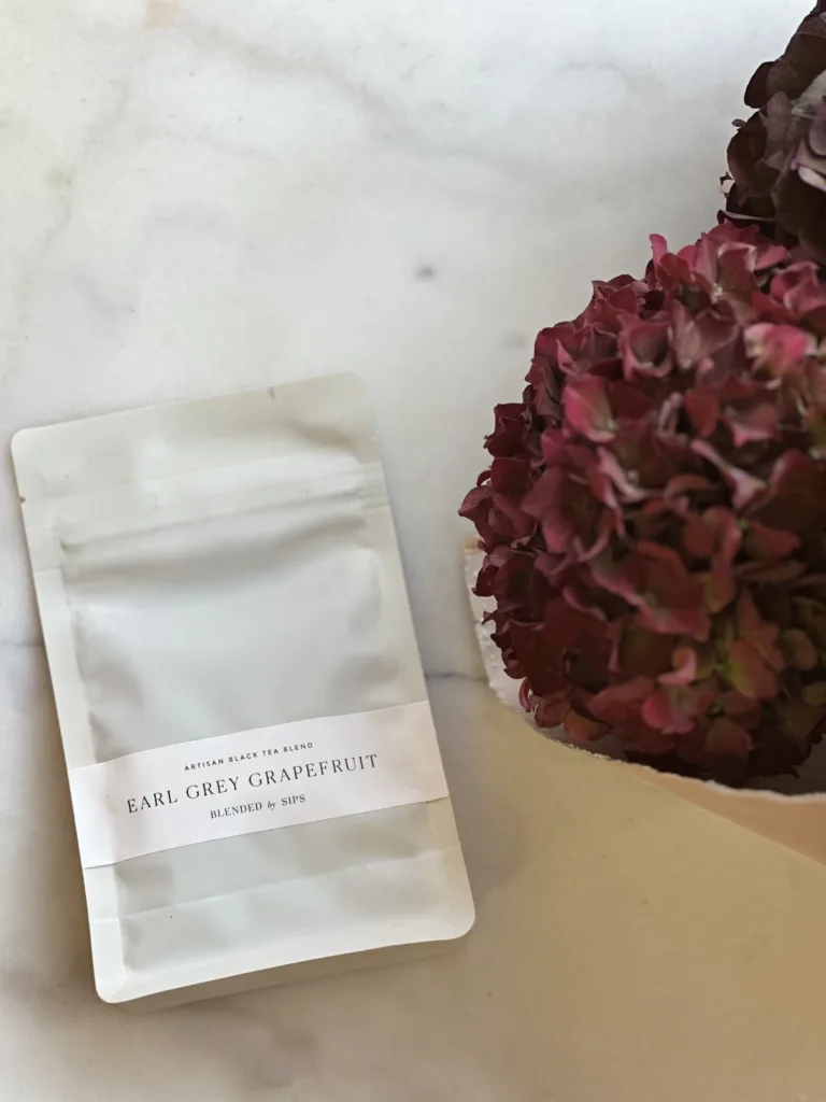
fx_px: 2450
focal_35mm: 77
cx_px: 413
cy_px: 551
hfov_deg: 19.1
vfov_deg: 25.3
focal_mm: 9
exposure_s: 1/100
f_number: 2.8
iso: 125
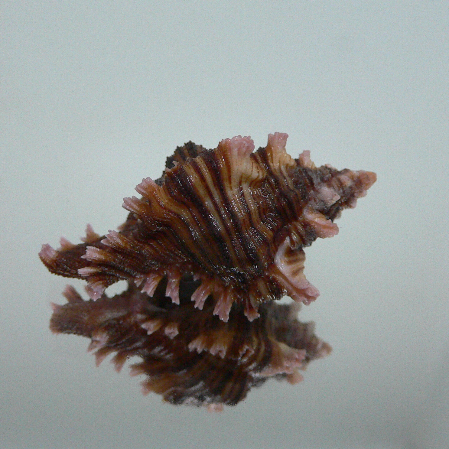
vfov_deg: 40.0
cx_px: 201
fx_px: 616
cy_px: 226
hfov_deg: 40.0
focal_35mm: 42
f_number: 2.8
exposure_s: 1/50
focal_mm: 4.6
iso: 200
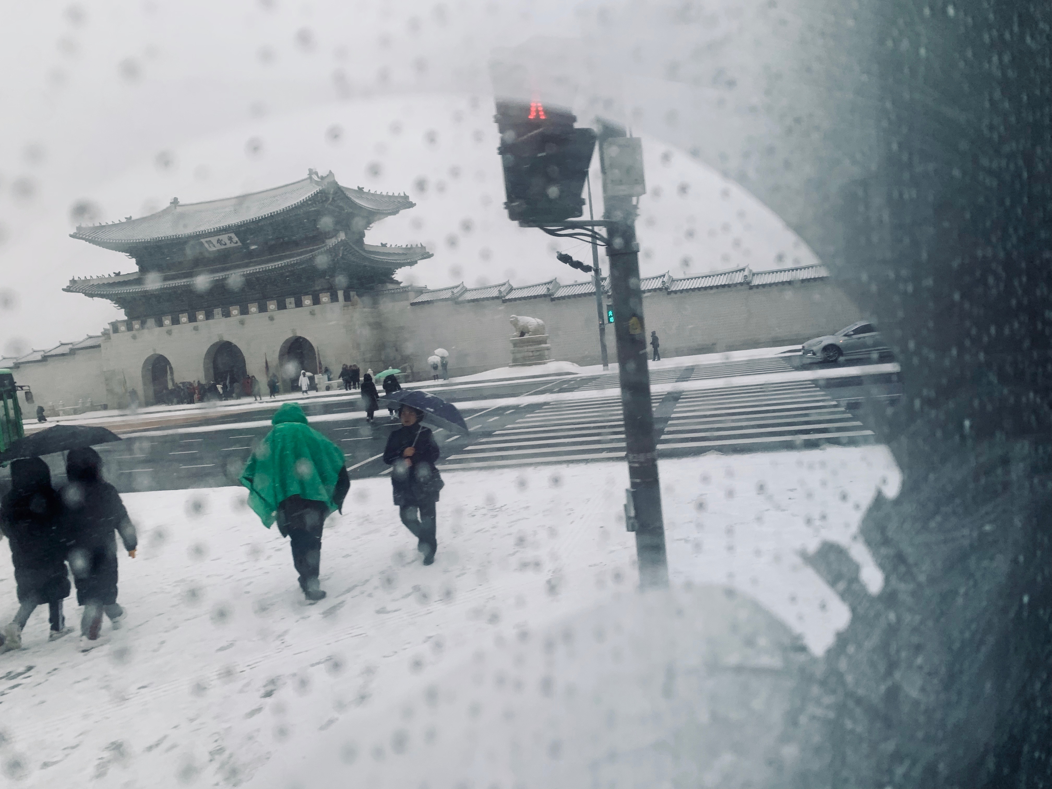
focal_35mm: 26
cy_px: 394
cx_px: 526
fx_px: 790
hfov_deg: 67.3
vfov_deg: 53.1
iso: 50
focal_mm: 4.25
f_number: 1.8
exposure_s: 1/121
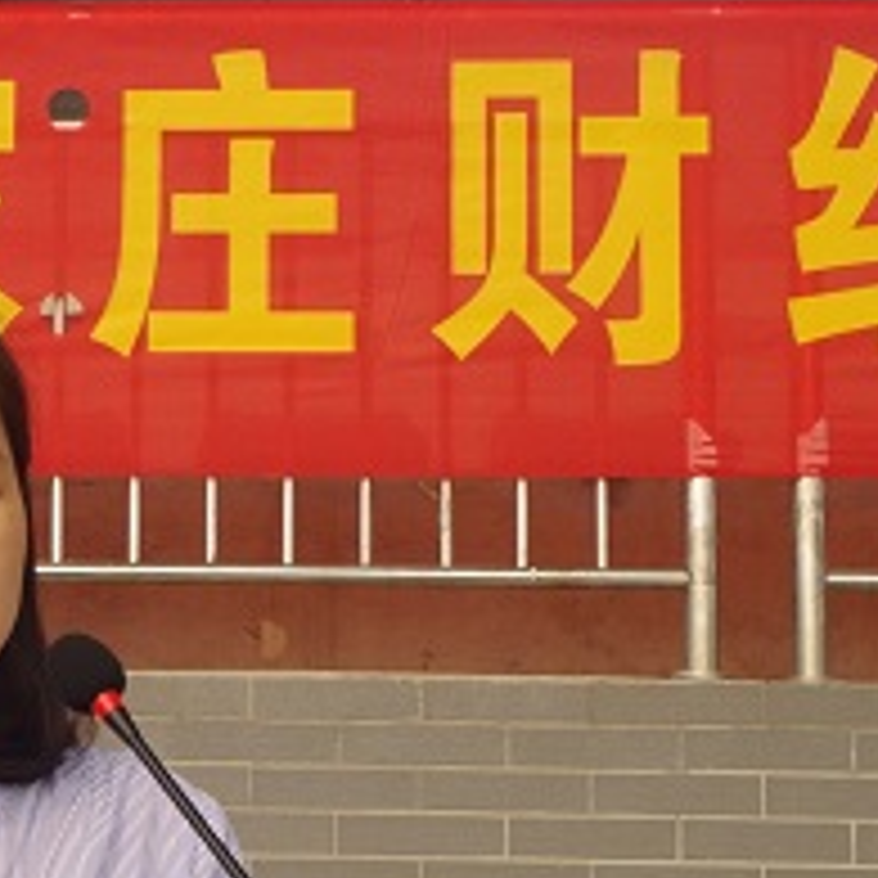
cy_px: 714
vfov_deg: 18.3
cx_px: -99
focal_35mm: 94
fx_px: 2697
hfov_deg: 17.8
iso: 800
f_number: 9
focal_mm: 26.25
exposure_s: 1/640
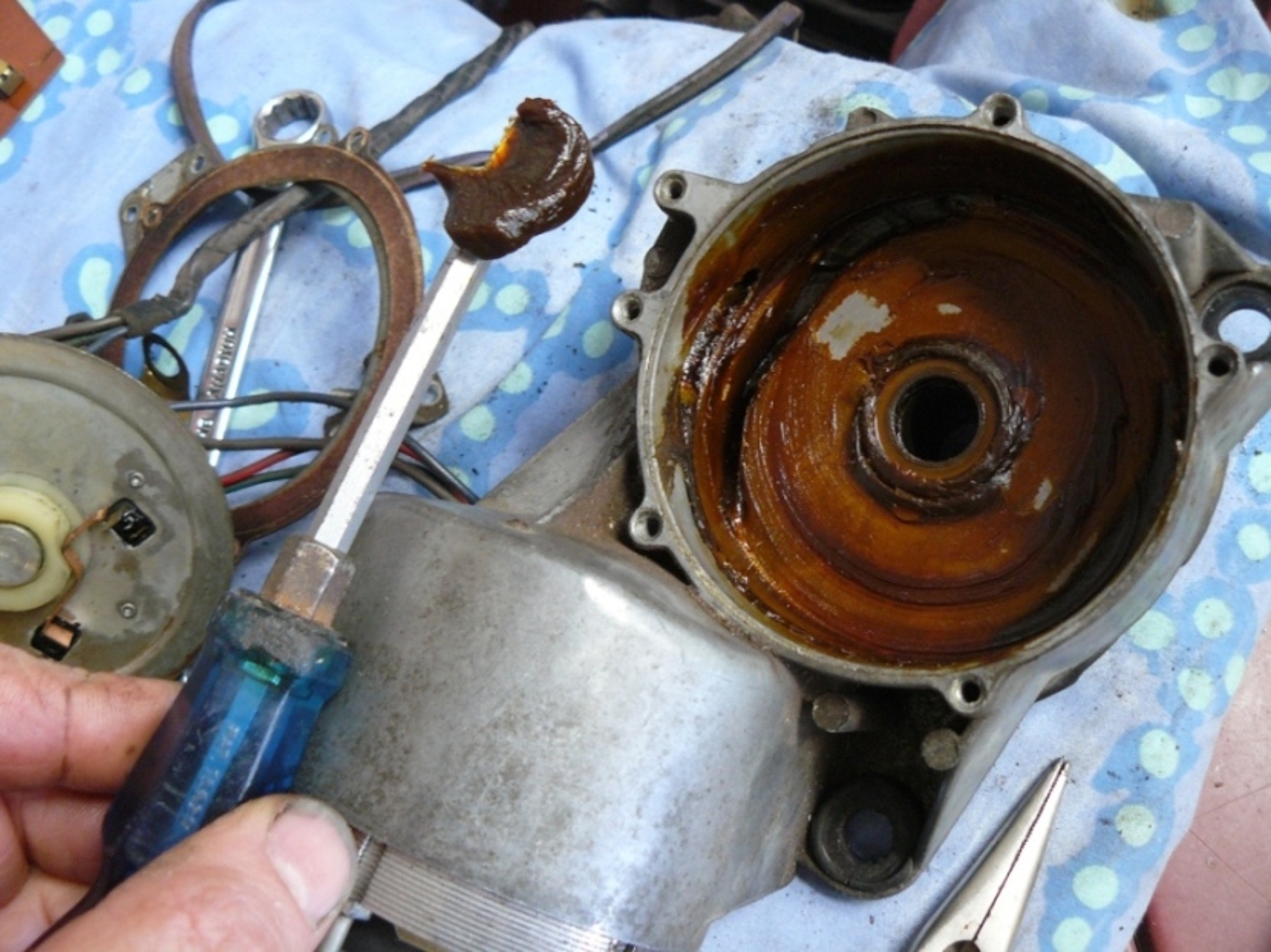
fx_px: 1321
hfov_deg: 51.4
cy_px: 476
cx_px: 636
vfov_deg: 39.6
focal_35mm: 36
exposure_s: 1/6
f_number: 2.8
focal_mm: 6
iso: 200
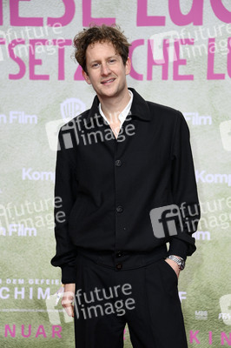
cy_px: 174
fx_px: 1012
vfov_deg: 19.5
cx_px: 116
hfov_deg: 13.0
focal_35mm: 105
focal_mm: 105
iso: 640
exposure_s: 1/250
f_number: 5.6
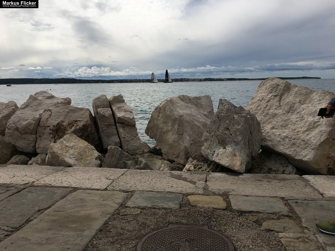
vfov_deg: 48.2
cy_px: 126
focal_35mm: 29
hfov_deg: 61.7
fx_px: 281
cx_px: 168
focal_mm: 4.15
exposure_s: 1/3663
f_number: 2.2
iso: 25
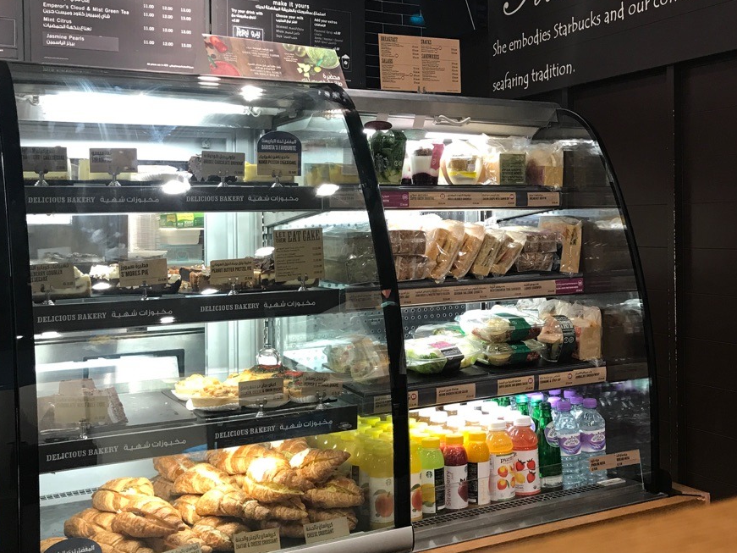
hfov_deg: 41.4
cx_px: 502
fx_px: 958
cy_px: 229
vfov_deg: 32.1
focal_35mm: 45
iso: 32
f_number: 1.8
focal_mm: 3.99
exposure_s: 1/20
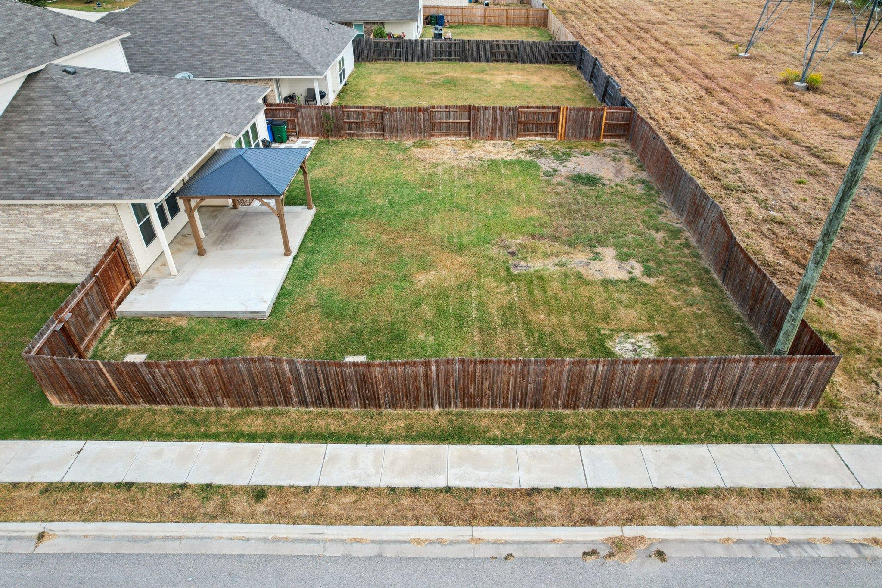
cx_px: 441
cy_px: 294
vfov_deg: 57.2
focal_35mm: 22
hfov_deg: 78.6
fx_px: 539
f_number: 2.8
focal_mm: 8.4
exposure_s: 1/640
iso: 100
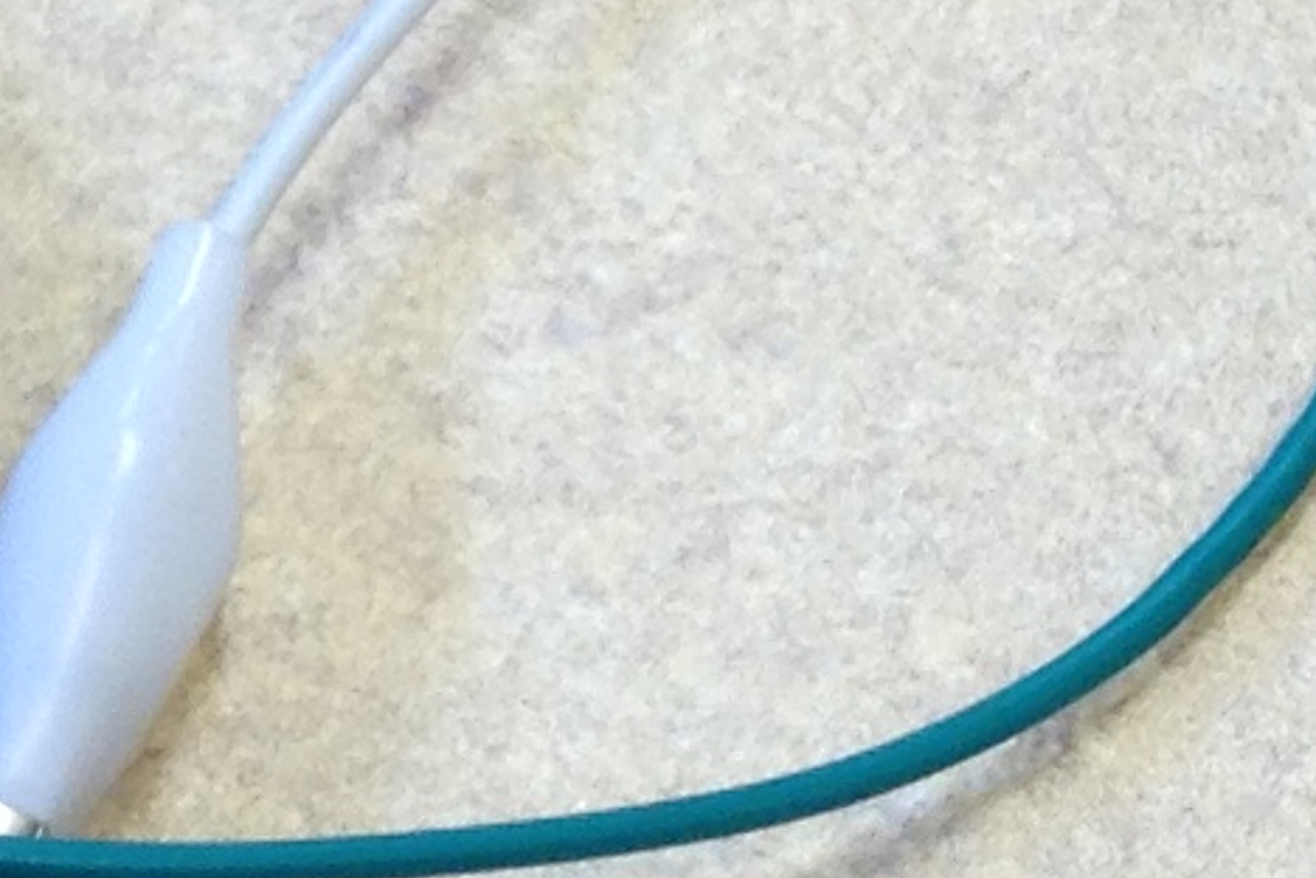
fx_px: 9284
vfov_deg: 5.4
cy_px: 723
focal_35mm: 254
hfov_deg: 7.9
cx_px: -900
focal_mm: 4.28
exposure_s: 1/40
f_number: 2.4
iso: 50
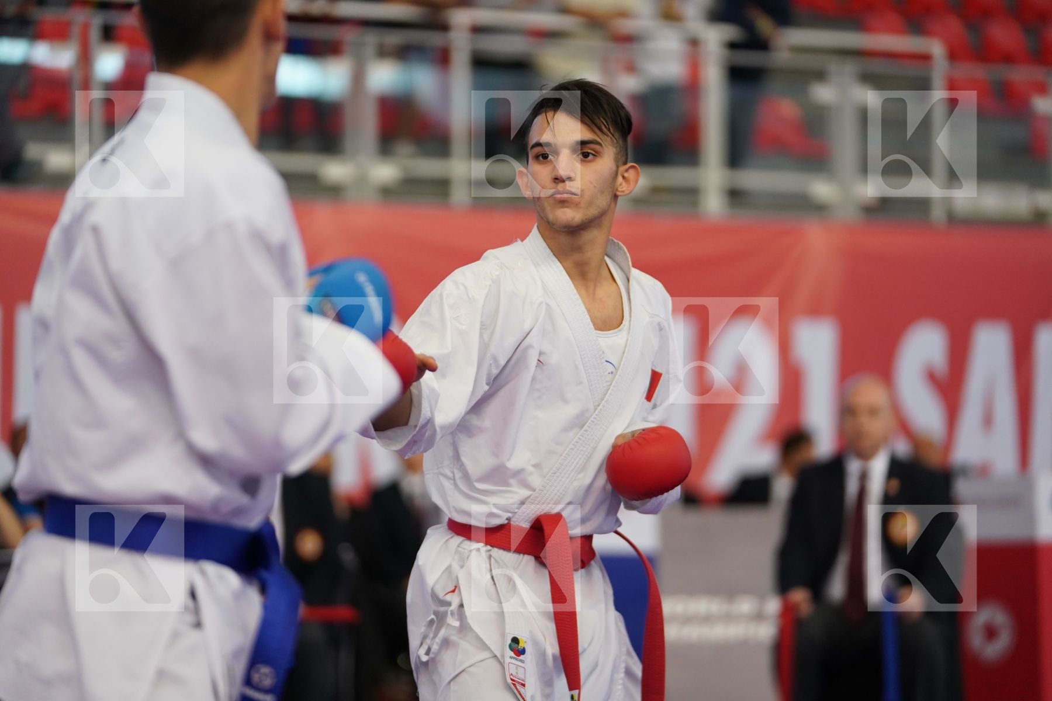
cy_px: 350
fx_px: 4091
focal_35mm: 140
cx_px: 526
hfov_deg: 14.7
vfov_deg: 9.8
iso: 2000
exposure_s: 1/1000
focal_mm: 140
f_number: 2.8
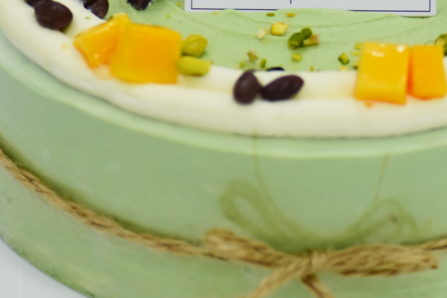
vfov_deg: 4.2
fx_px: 4060
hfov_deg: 6.3
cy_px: 35
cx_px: 306
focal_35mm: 327
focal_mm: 105
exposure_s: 1/125
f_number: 5.6
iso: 800
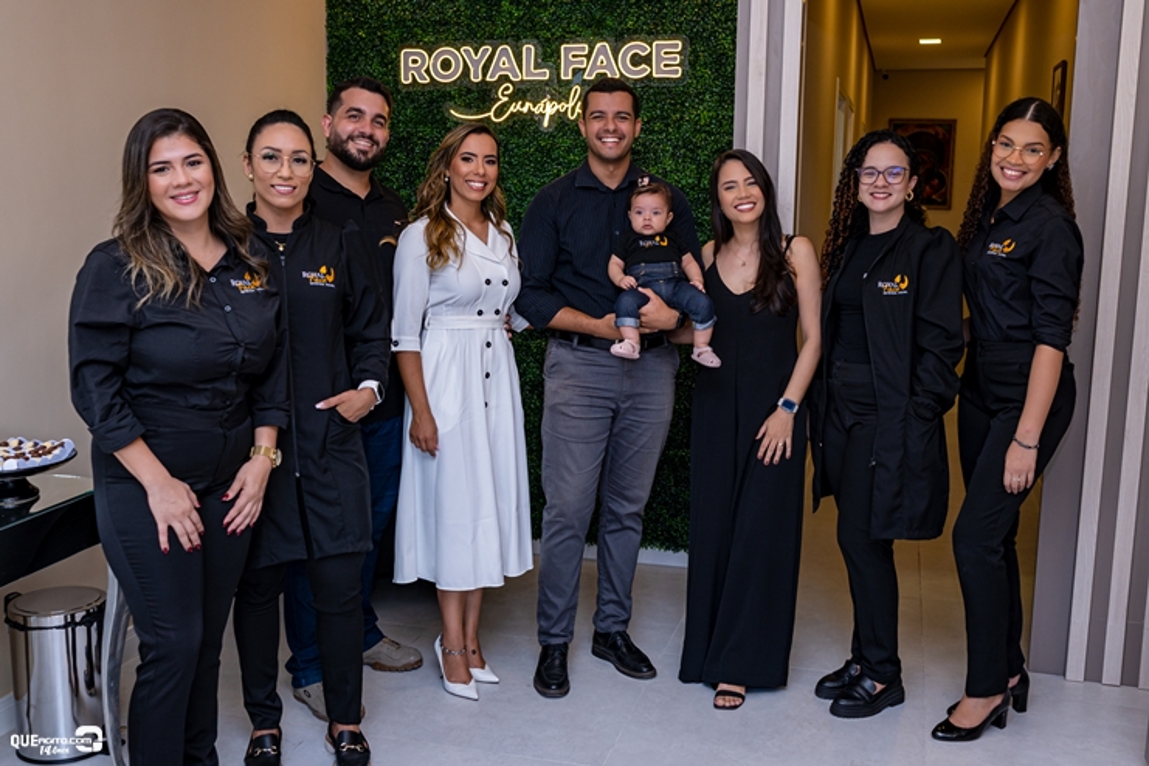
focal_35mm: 36
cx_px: 574
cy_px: 383
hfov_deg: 53.1
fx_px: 1149
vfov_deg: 36.9
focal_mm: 24
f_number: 3.2
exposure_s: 1/200
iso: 100
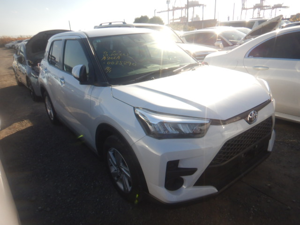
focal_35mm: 24
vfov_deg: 56.8
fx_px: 208
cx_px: 150
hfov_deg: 71.6
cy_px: 112
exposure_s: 1/400
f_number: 2.8
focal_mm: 4.3
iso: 125
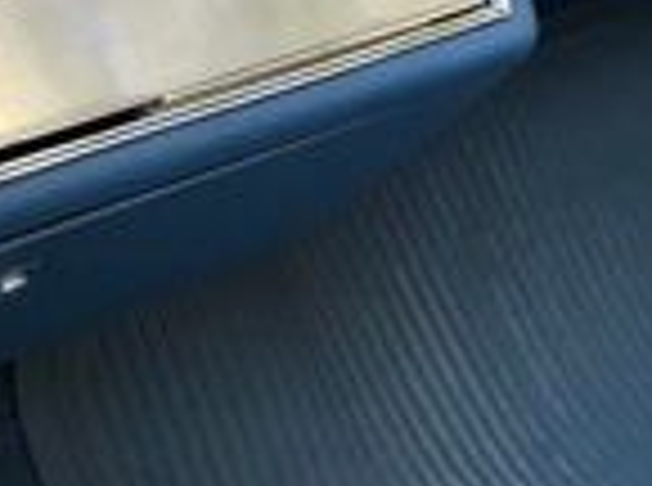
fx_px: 2330
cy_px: 166
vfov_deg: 11.9
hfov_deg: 15.3
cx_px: 818
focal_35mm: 124
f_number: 1.8
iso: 40
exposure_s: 1/30
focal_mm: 3.99
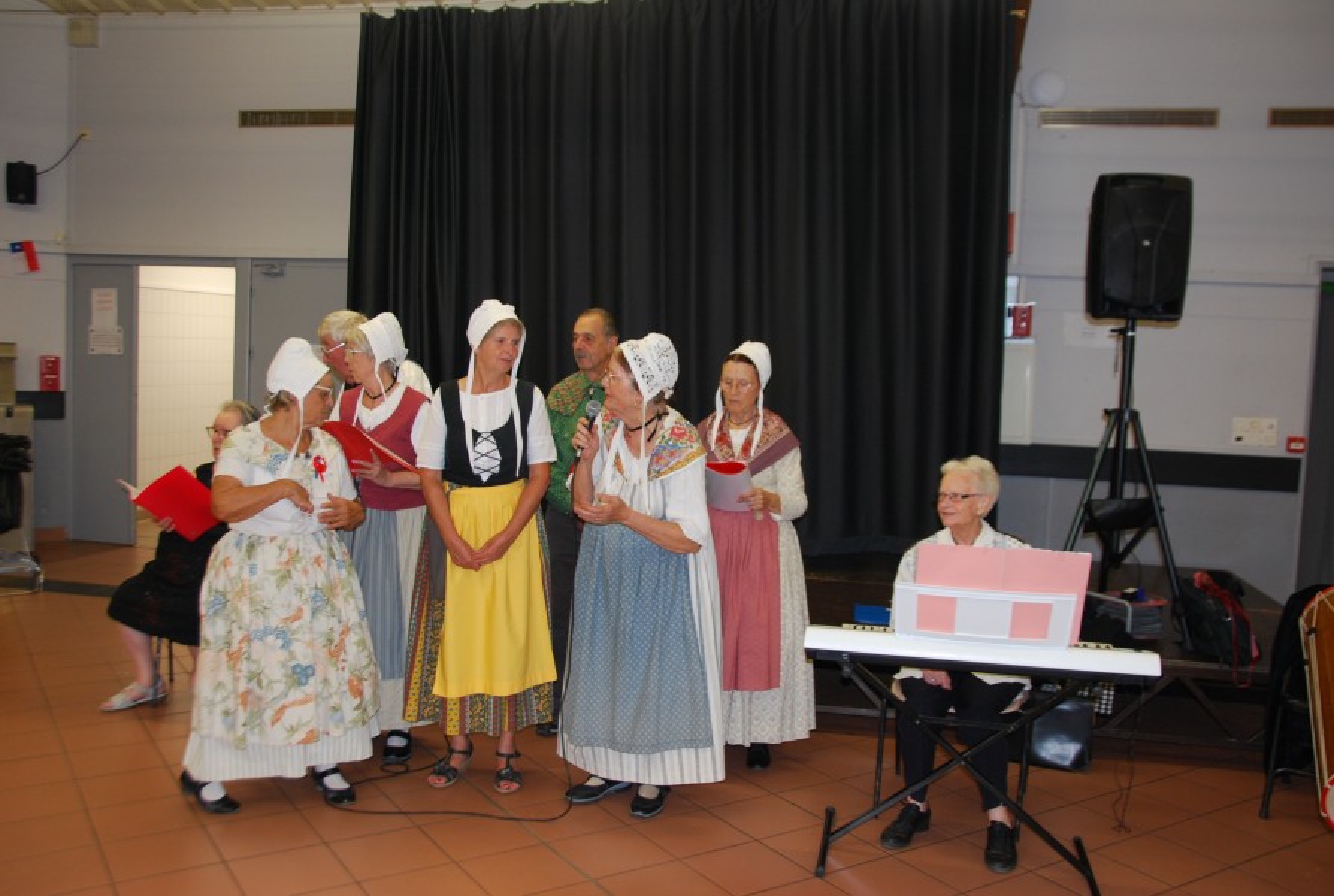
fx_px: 1114
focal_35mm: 30
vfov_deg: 43.8
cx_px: 667
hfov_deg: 61.8
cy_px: 448
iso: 400
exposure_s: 1/60
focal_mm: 20
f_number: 4
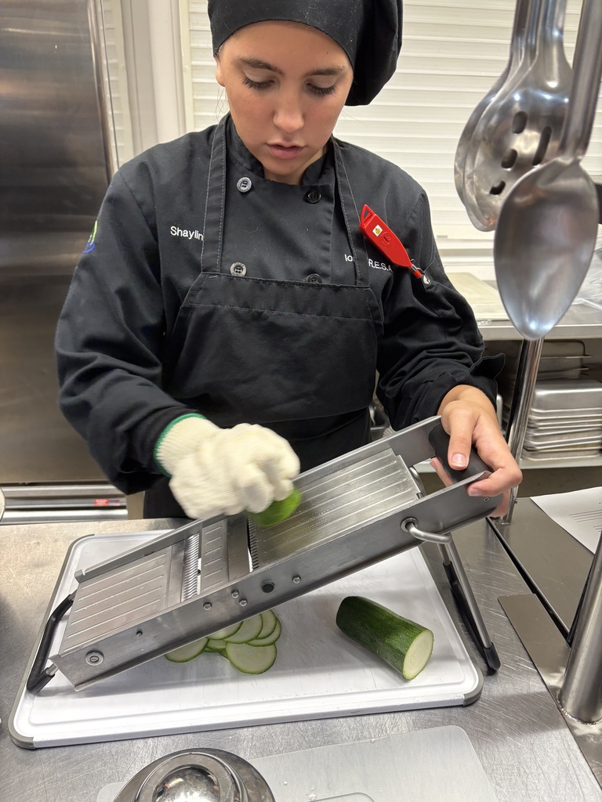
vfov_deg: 67.3
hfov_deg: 53.1
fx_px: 603
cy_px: 401
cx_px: 301
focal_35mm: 26
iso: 125
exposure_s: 1/60
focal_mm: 5.96
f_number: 1.6
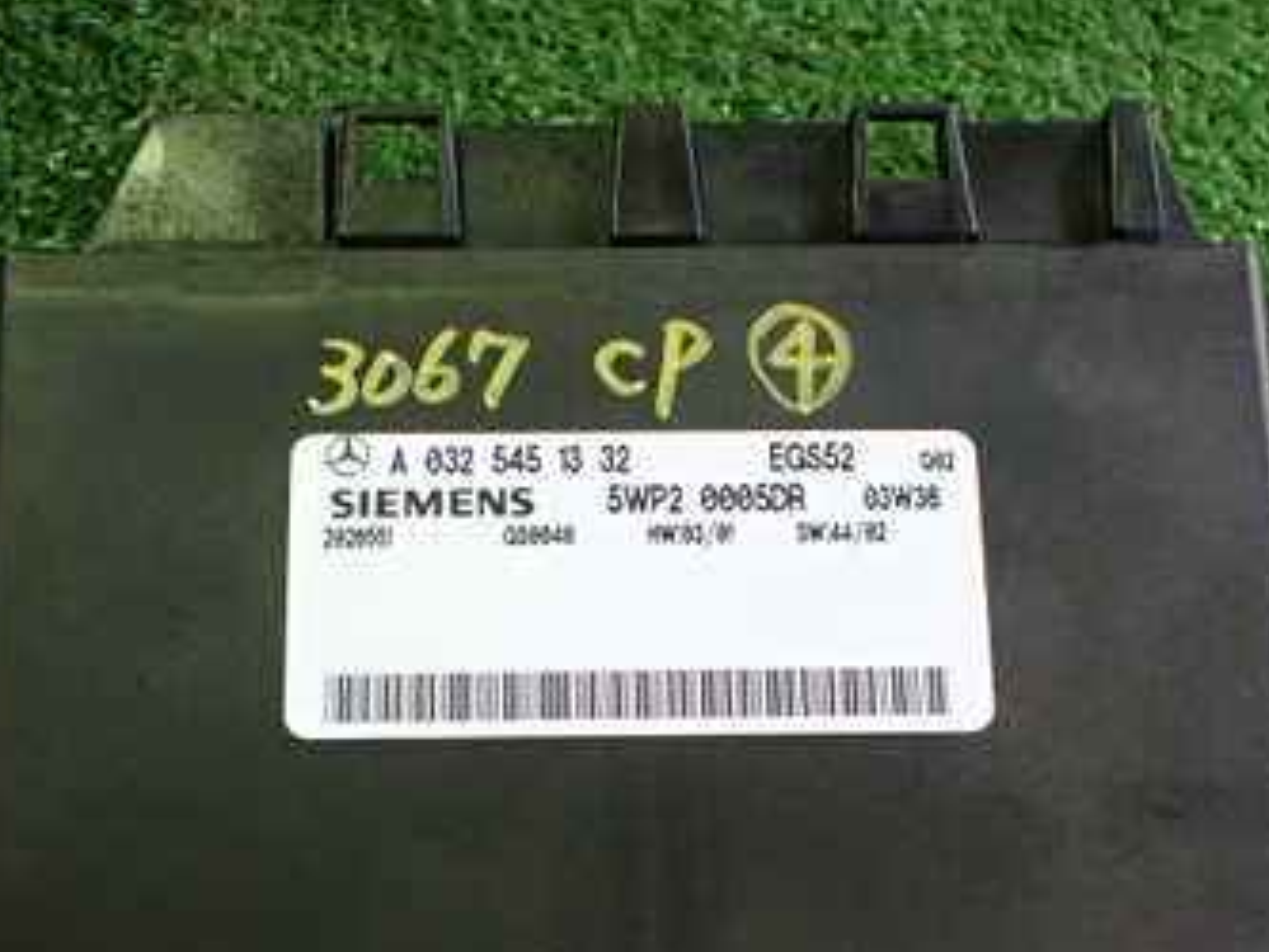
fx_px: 1980
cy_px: 670
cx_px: 610
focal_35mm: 54
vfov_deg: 26.8
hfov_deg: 35.5
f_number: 2.3
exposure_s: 1/125
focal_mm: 5.4
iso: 640
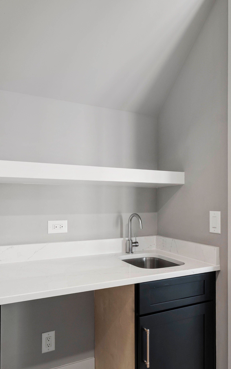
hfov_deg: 49.1
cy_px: 197
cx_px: 133
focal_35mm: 25
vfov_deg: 72.5
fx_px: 252
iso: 100
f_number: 8
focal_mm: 10
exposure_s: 1/1.67
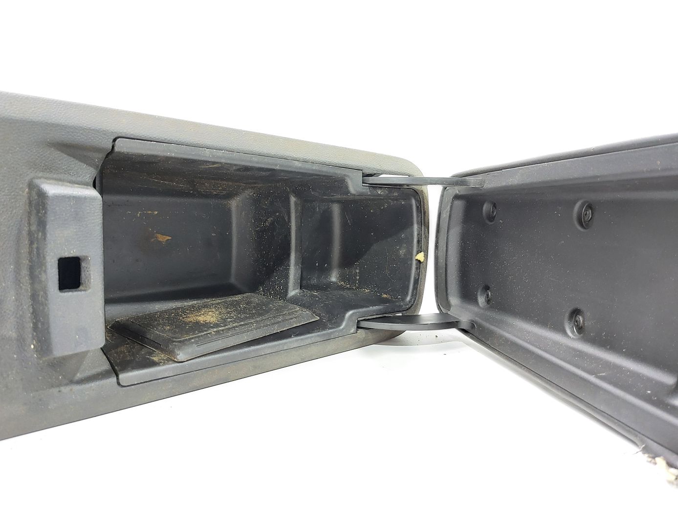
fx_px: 470
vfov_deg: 56.8
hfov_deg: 71.6
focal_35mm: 24
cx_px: 339
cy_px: 254
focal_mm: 5.23
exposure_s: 1/25
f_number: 1.8
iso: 400
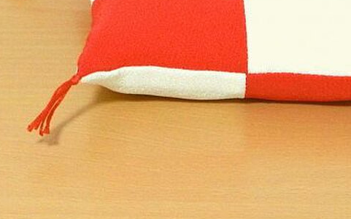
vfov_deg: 4.2
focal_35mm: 310
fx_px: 2966
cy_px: 1
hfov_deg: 6.8
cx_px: 236
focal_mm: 29.5
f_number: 5.9
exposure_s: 1/15
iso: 800
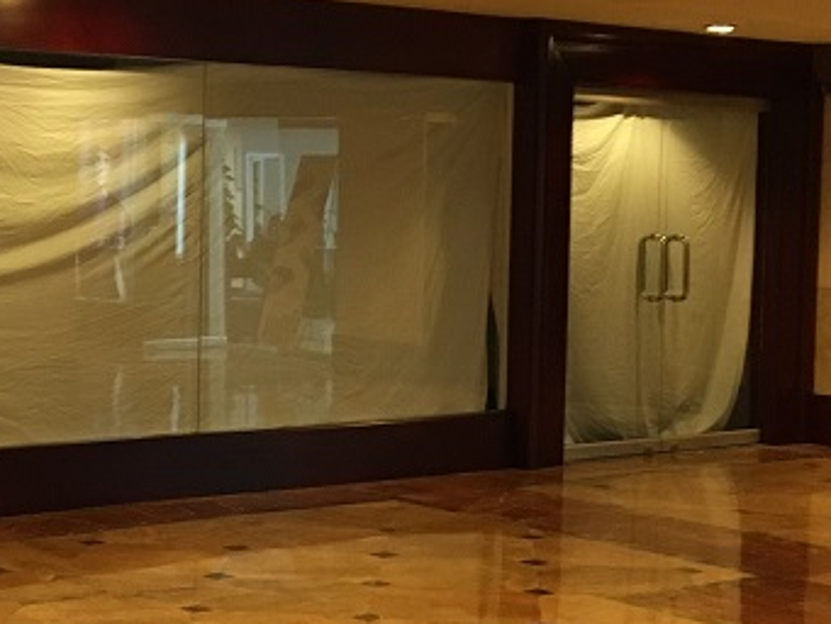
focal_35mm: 85
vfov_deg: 17.4
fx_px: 2041
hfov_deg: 22.9
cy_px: 285
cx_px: 249
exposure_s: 1/20
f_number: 2.2
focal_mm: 4.15
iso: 200
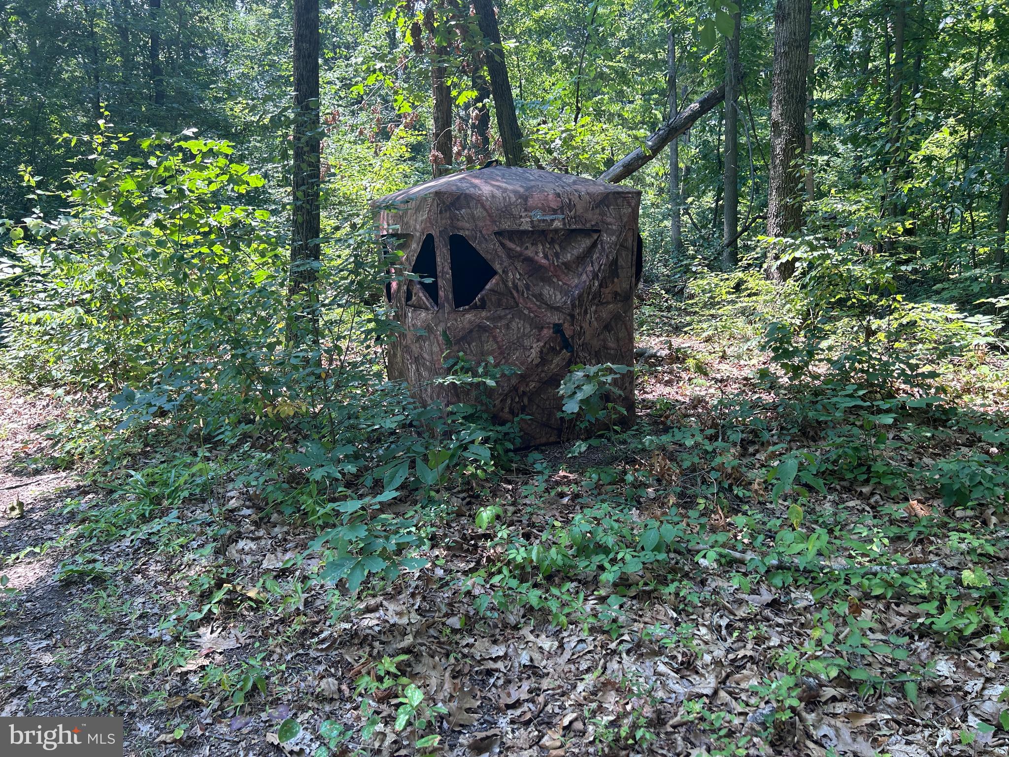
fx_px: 758
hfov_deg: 67.3
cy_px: 378
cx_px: 504
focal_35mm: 26
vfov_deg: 53.1
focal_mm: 5.7
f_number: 1.5
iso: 50
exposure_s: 1/342
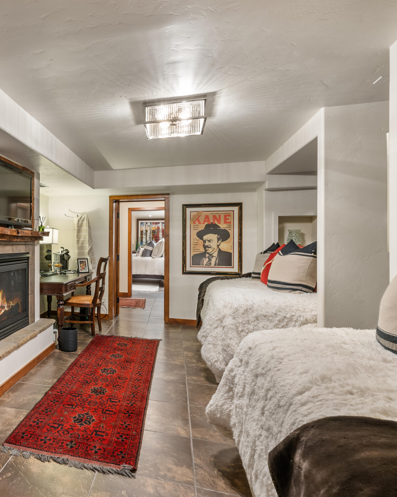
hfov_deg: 52.6
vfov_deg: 70.3
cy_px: 248
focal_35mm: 24
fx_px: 353
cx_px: 50
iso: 500
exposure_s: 1.3
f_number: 7.1
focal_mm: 17
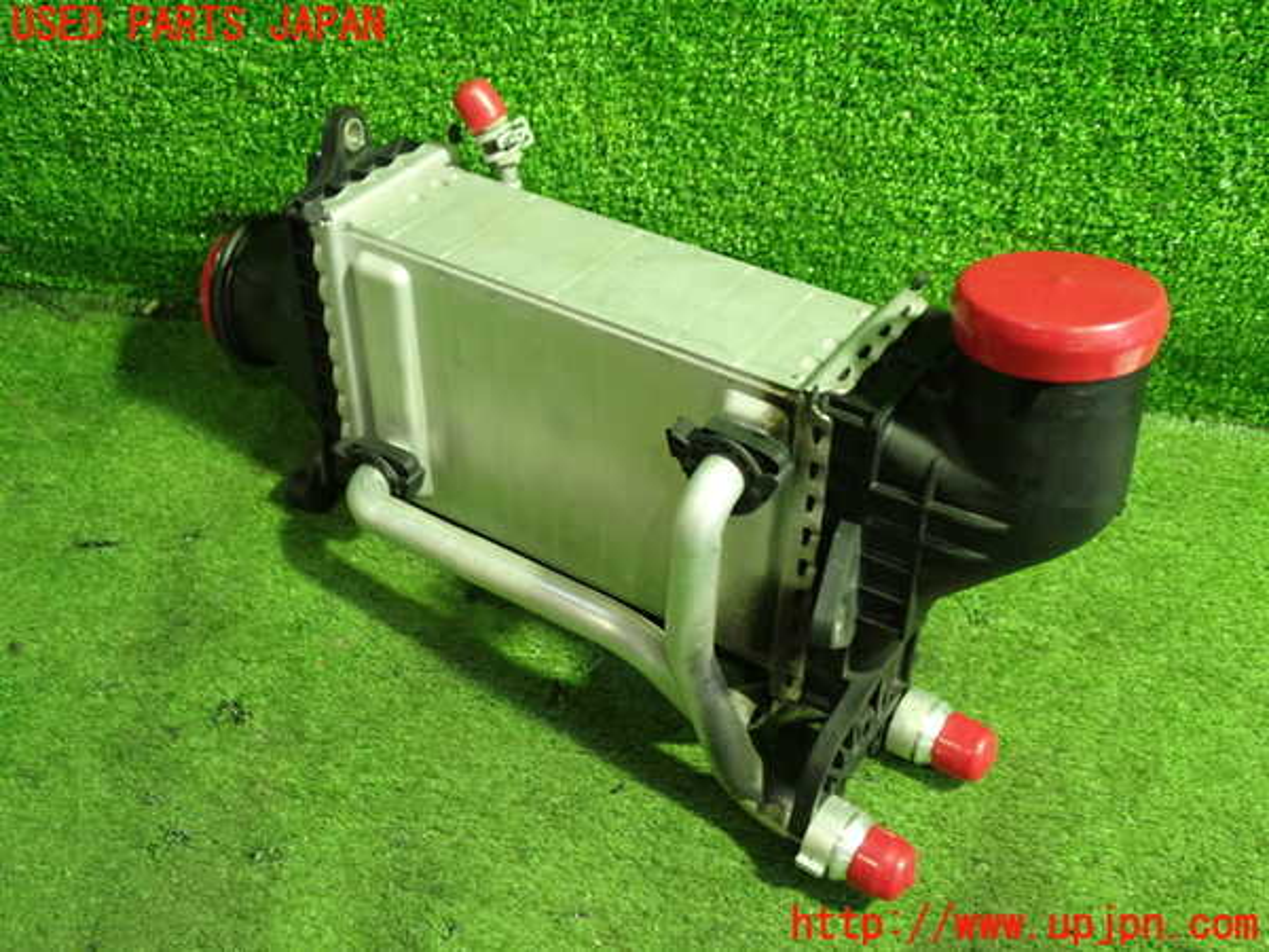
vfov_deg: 37.7
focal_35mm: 38
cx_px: 634
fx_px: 1393
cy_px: 476
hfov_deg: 49.0
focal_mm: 6.83
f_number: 2.7
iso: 800
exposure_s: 1/30
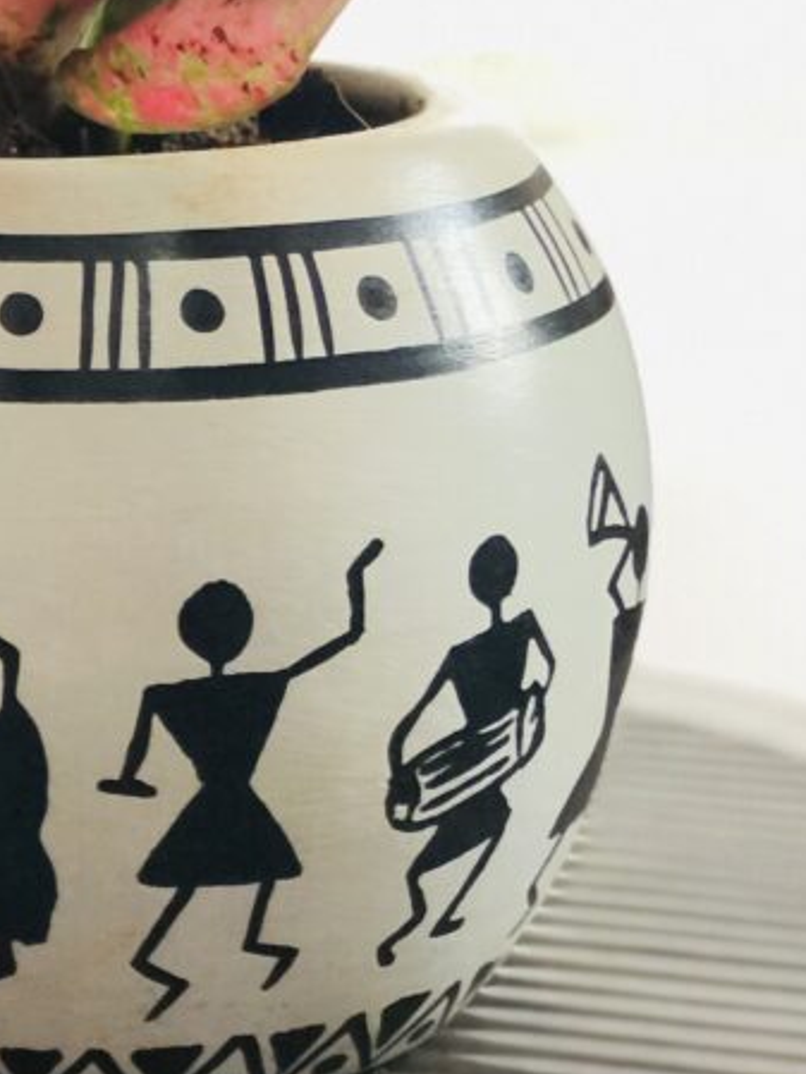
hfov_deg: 11.4
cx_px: 170
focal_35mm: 130
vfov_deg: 14.9
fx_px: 4034
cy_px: -53
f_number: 2.8
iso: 160
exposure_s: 1/33
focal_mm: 6.6
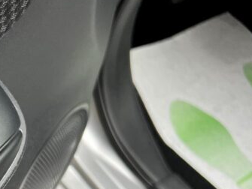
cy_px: 155
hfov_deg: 27.6
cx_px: -45
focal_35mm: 62
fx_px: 452
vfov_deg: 23.3
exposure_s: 1/121
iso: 64
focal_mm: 5.7
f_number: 1.5
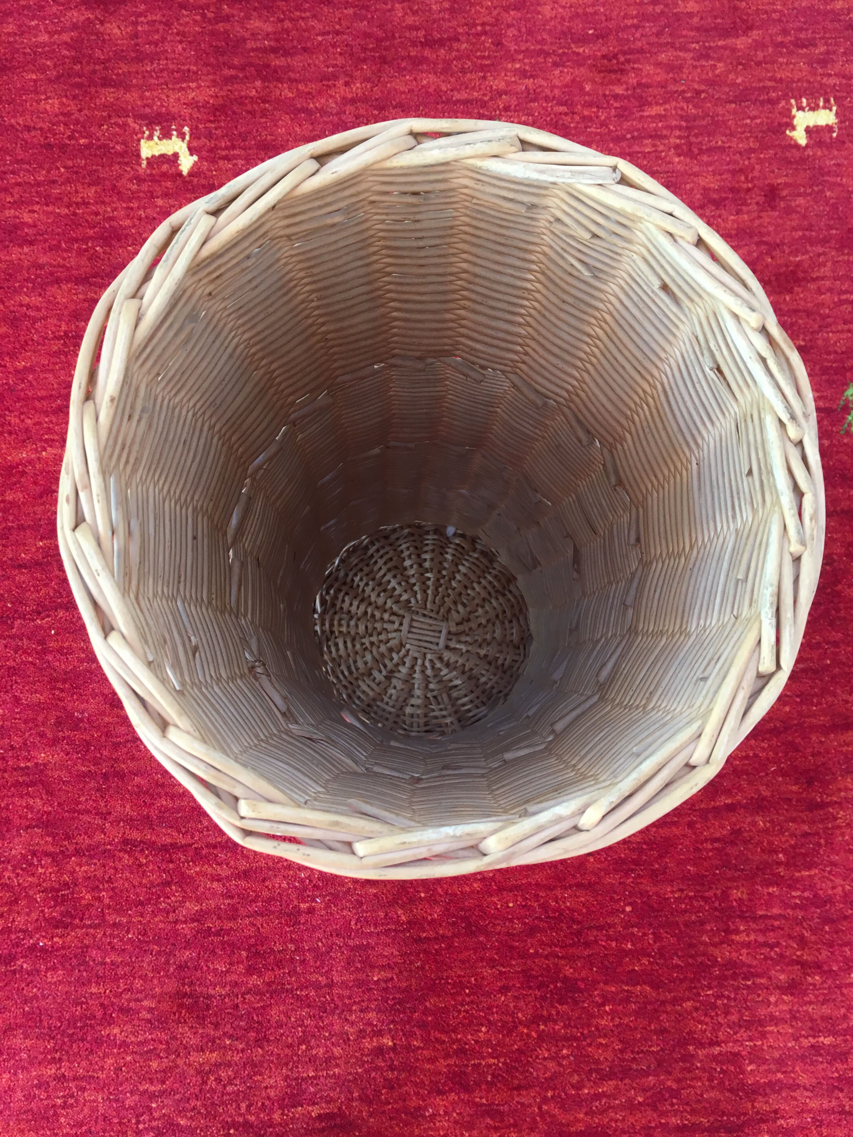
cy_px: 568
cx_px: 426
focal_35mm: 29
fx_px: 953
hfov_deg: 48.2
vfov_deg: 61.7
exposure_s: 1/33
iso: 64
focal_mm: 4.15
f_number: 2.2
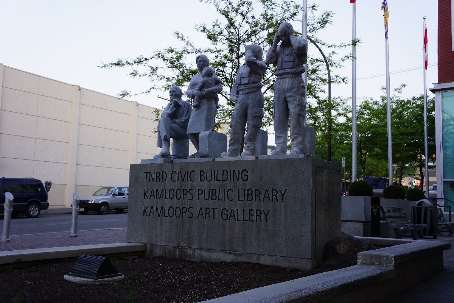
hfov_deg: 51.9
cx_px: 227
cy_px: 152
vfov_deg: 35.9
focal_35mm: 37
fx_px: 467
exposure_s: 1/60
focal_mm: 25
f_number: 4
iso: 500
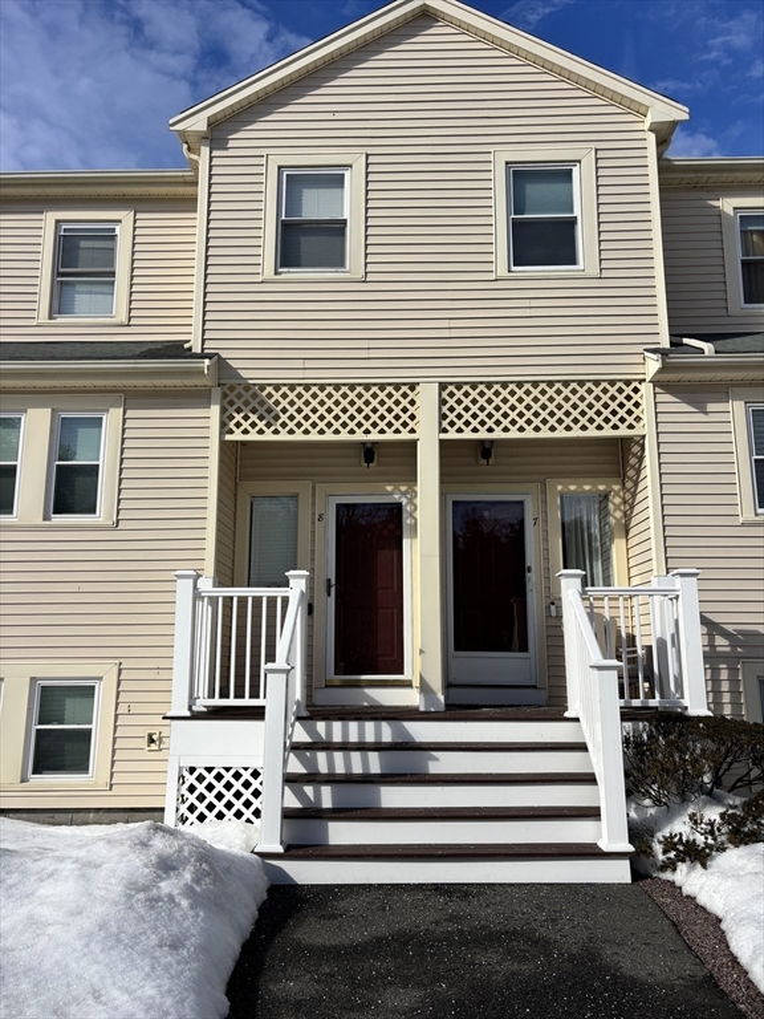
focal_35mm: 26
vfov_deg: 67.3
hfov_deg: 53.1
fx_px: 765
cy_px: 510
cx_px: 382
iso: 50
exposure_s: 1/5952
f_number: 1.6
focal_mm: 5.96
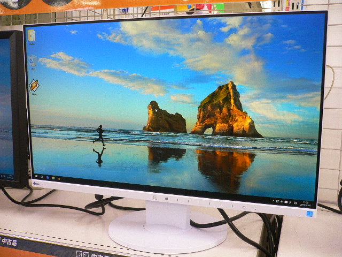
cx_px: 171
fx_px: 346
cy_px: 128
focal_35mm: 35
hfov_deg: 52.6
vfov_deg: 40.7
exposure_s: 1/30
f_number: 2.8
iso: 100
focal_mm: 5.8
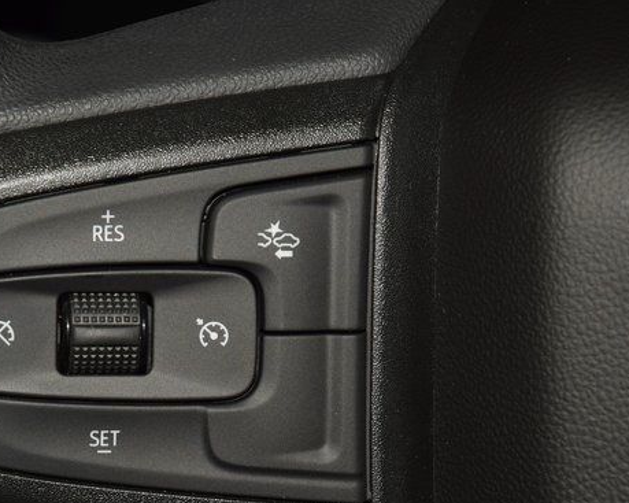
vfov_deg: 7.0
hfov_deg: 8.8
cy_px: 334
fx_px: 4095
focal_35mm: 220
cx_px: 178
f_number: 8
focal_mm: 70
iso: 100
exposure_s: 1/125
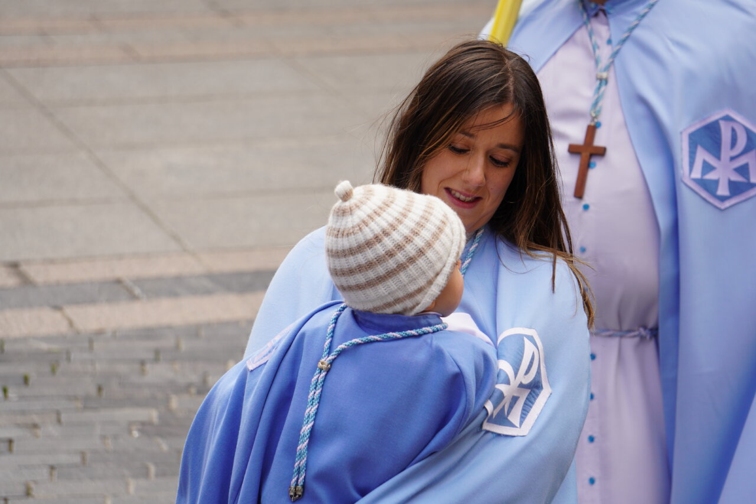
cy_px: 252
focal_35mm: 204
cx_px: 378
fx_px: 4283
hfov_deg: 10.1
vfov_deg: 6.7
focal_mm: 136
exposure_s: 1/250
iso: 160
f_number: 5.6
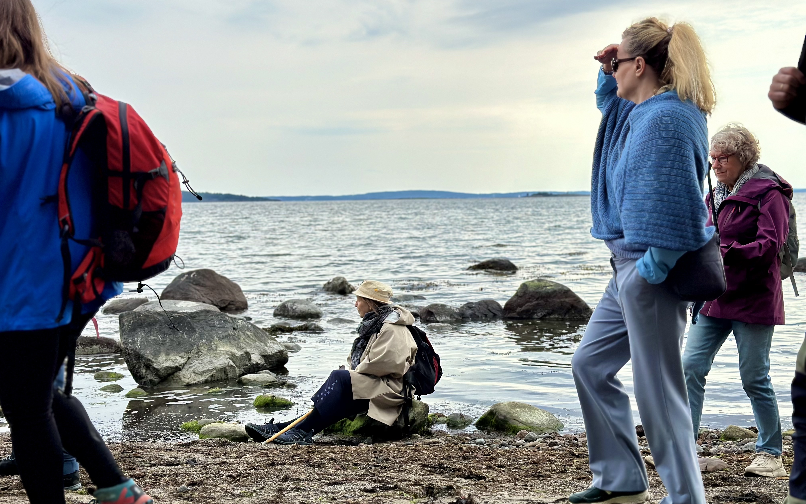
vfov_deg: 25.3
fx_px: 1120
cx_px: 402
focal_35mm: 51
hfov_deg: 39.6
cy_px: 247
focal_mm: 6.86
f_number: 1.78
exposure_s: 1/7634
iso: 100
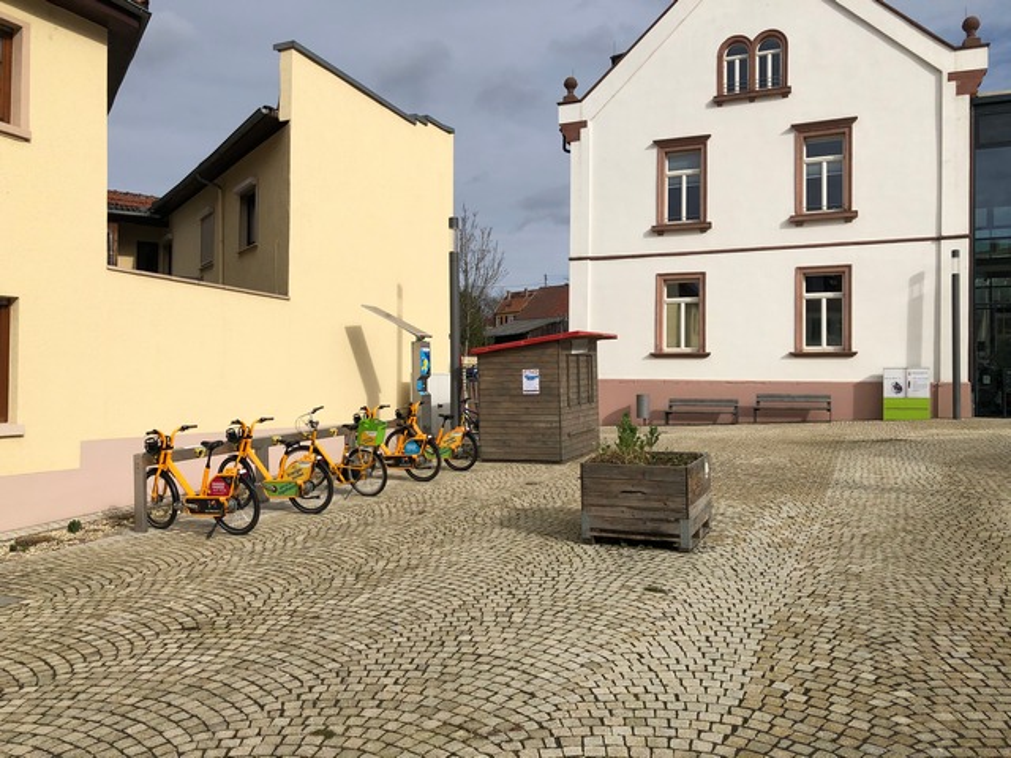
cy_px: 379
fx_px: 818
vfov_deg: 49.7
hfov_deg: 63.4
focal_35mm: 28
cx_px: 506
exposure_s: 1/3690
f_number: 1.8
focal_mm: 3.99
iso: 20
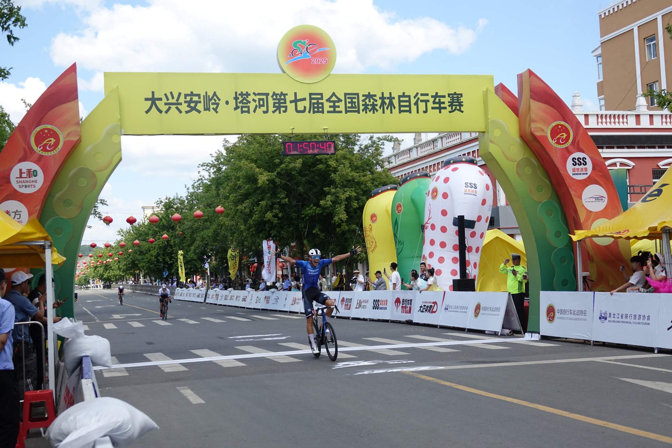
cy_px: 224
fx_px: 896
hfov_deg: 41.1
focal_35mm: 48
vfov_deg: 28.1
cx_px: 336
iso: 250
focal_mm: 17.55
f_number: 3.2
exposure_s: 1/1600
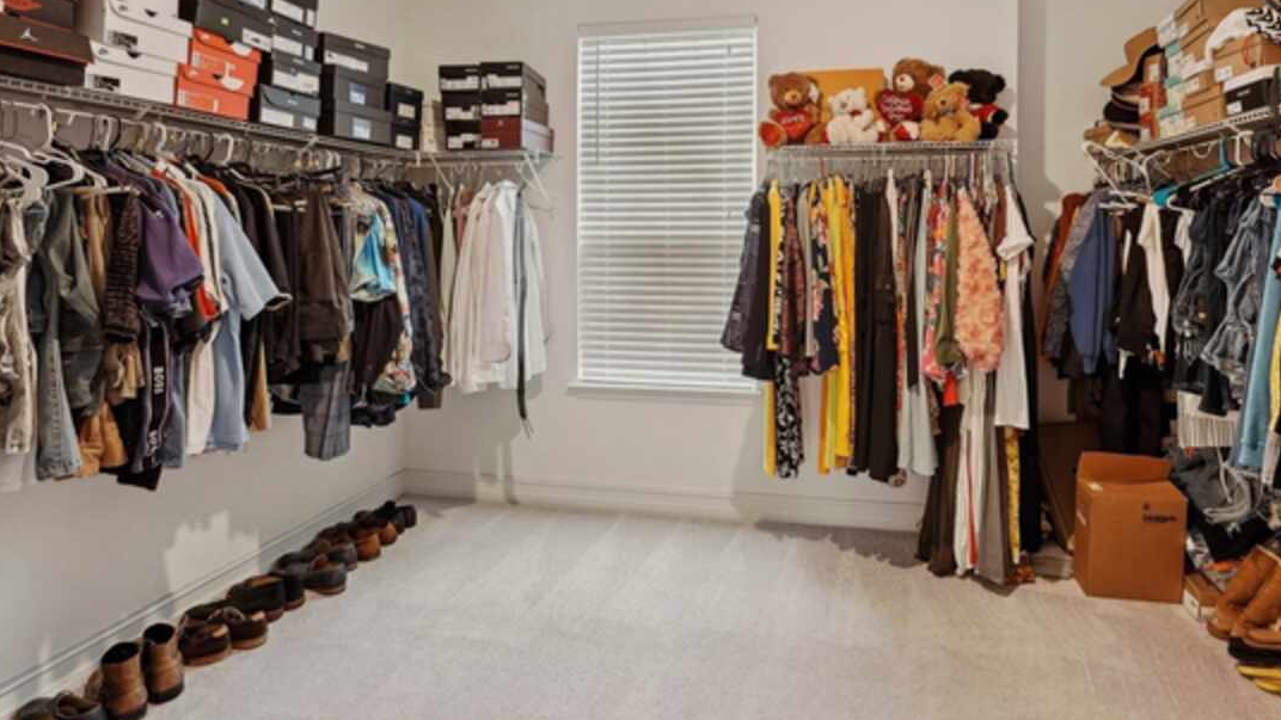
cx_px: 721
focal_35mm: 20
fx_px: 679
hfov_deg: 86.2
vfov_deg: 54.5
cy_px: 229
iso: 400
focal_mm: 16
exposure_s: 1/3.33
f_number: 8
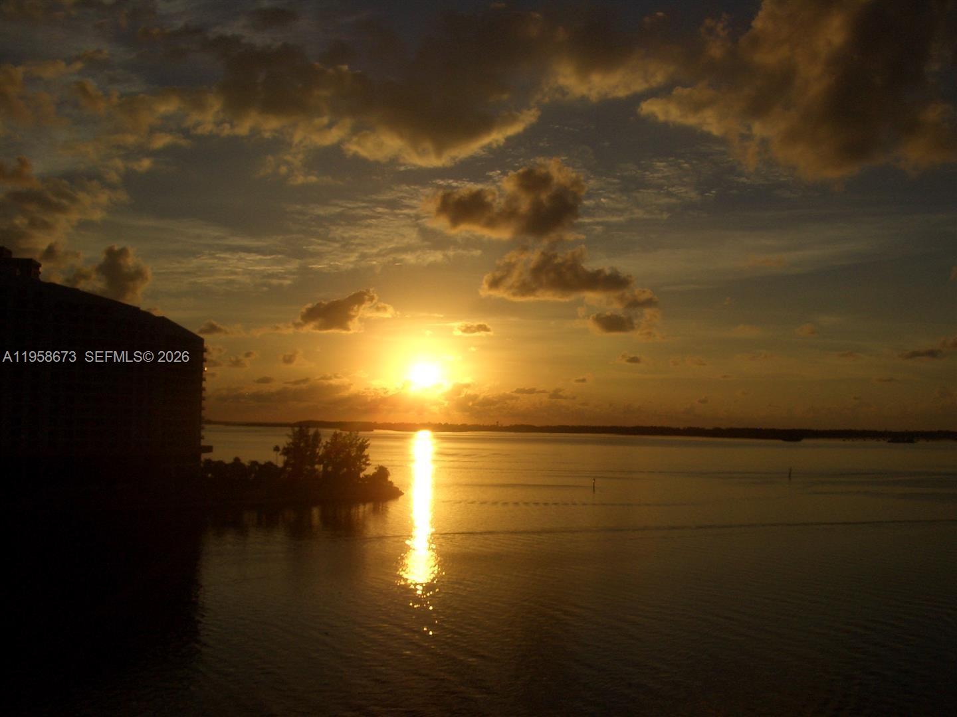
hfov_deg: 52.6
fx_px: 968
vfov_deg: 40.7
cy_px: 358
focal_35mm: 35
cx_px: 478
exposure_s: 1/2000
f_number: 4.3
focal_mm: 5.8
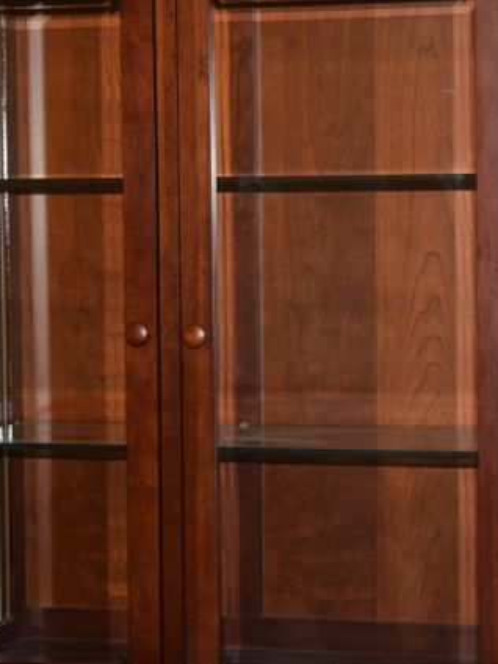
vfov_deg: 16.5
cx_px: 365
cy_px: 333
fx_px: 2297
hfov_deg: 12.3
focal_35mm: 120
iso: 800
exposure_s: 1/125
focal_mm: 55
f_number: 5.6
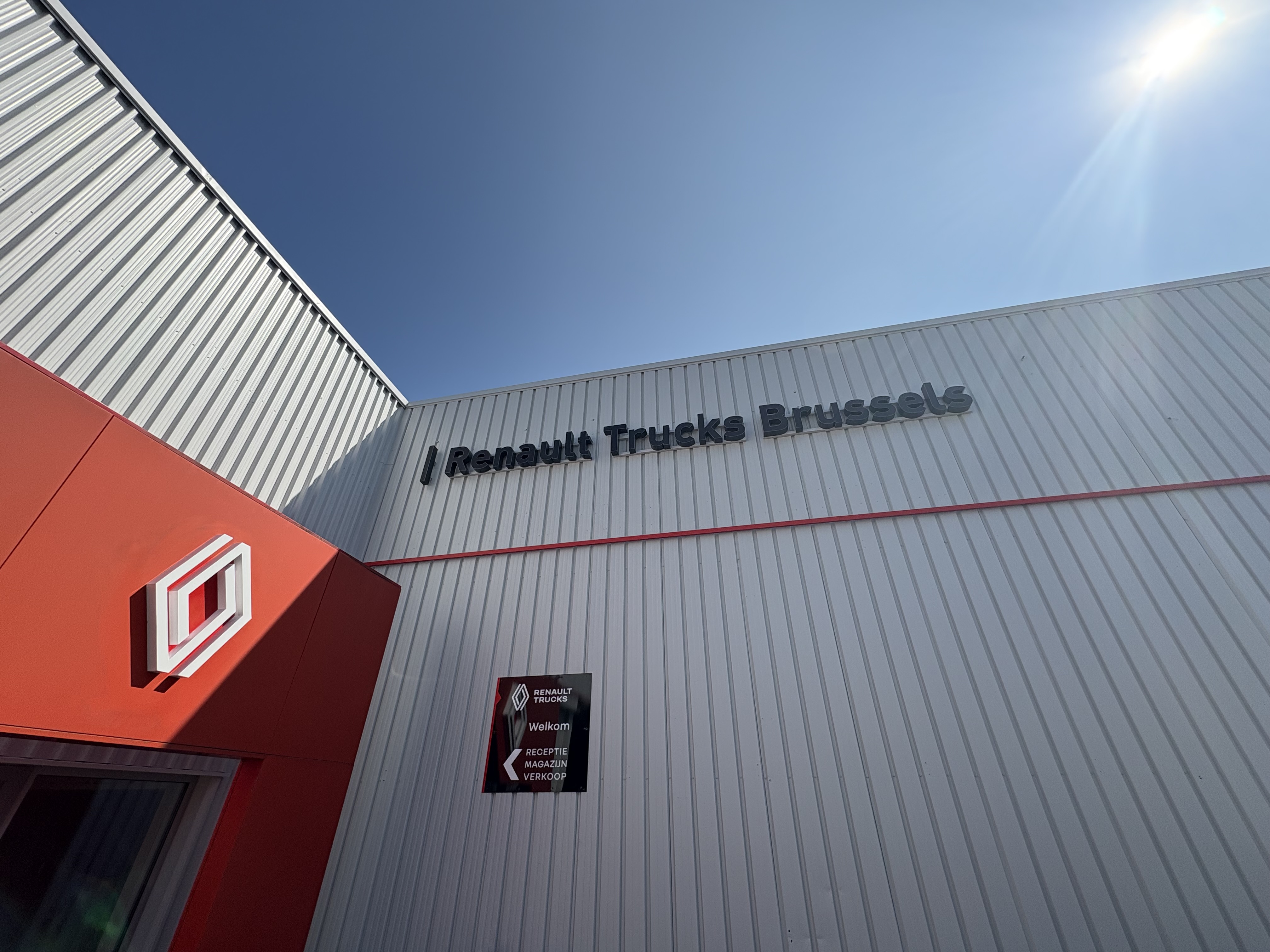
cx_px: 635
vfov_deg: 85.7
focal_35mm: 14
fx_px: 514
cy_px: 476
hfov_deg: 102.1
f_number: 2.2
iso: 50
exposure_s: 1/2146
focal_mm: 2.22
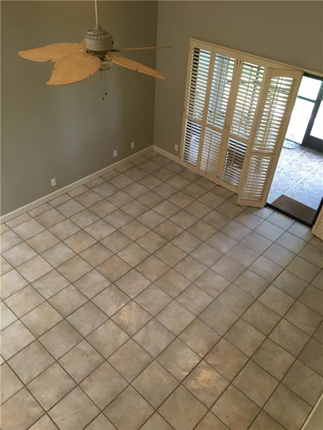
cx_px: 162
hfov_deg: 48.2
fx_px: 361
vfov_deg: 61.7
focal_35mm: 29
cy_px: 215
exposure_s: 1/30
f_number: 2.2
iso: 40
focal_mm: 4.15
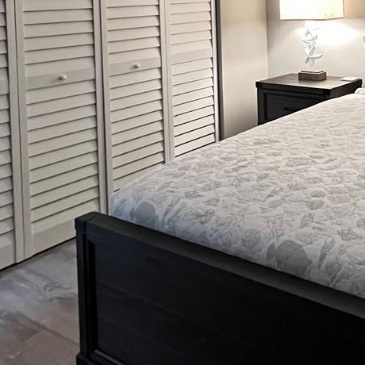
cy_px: 2
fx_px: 477
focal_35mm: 40
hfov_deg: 36.4
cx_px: 388
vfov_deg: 37.5
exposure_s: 1/40
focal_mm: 1.57
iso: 1000
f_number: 1.8
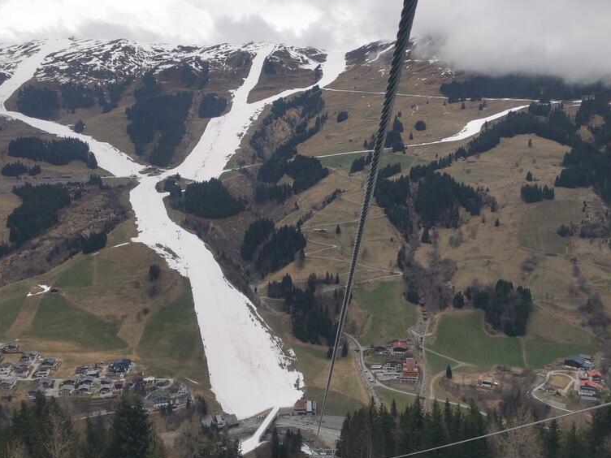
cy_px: 262
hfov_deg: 50.1
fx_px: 653
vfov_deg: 38.6
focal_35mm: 37
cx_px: 285
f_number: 1.8
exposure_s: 1/1748
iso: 50
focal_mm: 5.58
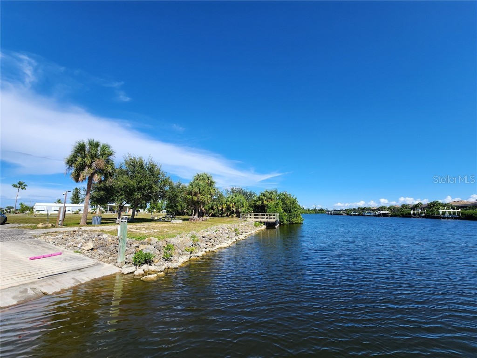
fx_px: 179
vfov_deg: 89.9
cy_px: 179
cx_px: 238
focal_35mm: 13
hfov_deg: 106.2
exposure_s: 1/1879
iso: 50
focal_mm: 2.2
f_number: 2.2
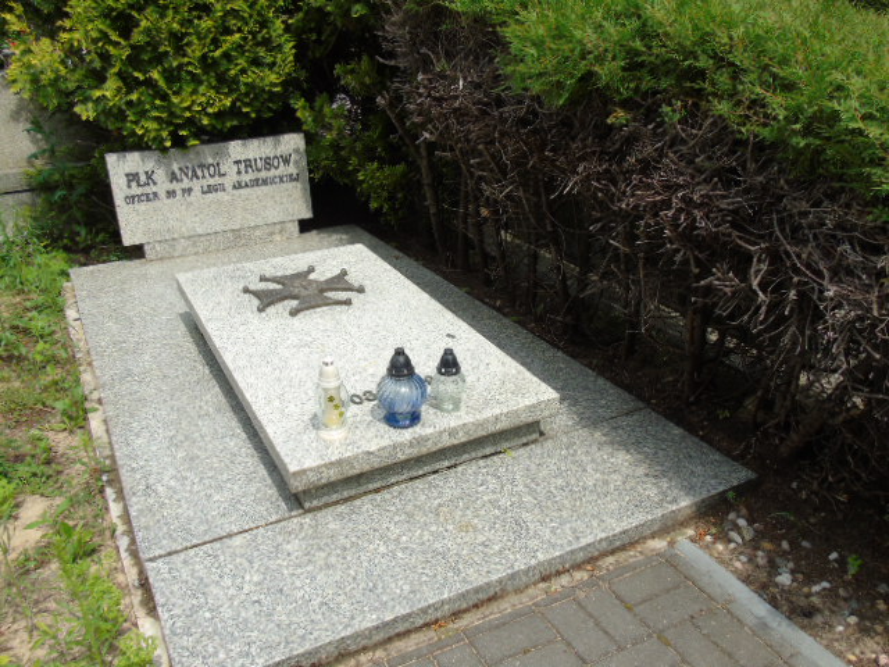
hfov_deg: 61.7
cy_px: 334
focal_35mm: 29
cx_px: 444
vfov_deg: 48.2
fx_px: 745
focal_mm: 5.2
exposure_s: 1/500
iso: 80
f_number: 3.6
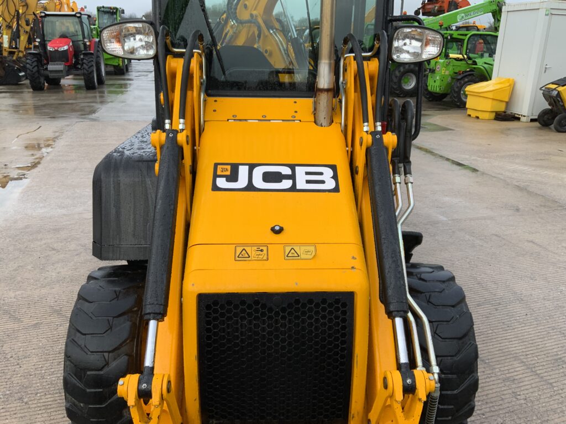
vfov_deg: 48.2
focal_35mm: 29
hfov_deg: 61.7
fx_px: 474
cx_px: 283
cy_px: 212
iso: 16
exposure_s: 1/241
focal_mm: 3
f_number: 1.8
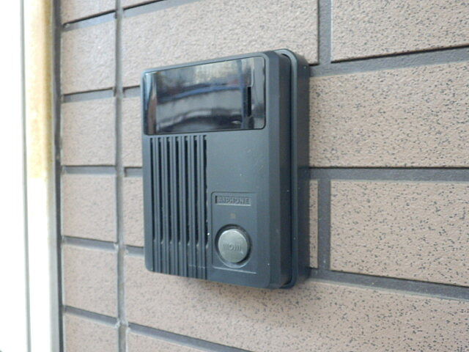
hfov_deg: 55.4
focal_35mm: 33
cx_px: 234
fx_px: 447
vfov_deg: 42.9
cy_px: 176
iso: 500
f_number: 3.7
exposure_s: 1/30
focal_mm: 5.9
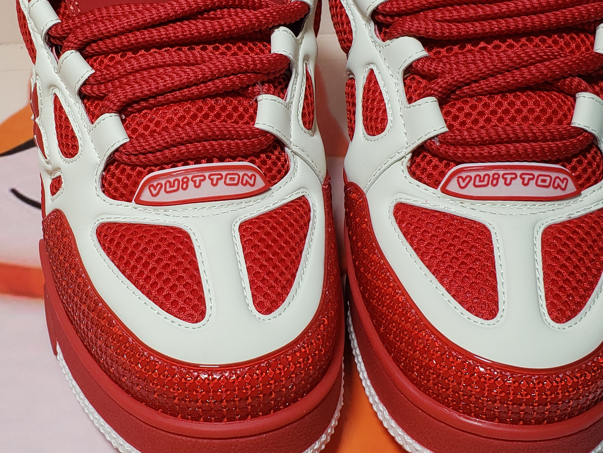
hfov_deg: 35.3
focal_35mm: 54
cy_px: 122
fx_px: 941
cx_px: 222
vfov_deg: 26.7
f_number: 2.4
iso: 50
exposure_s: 1/237
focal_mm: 4.3
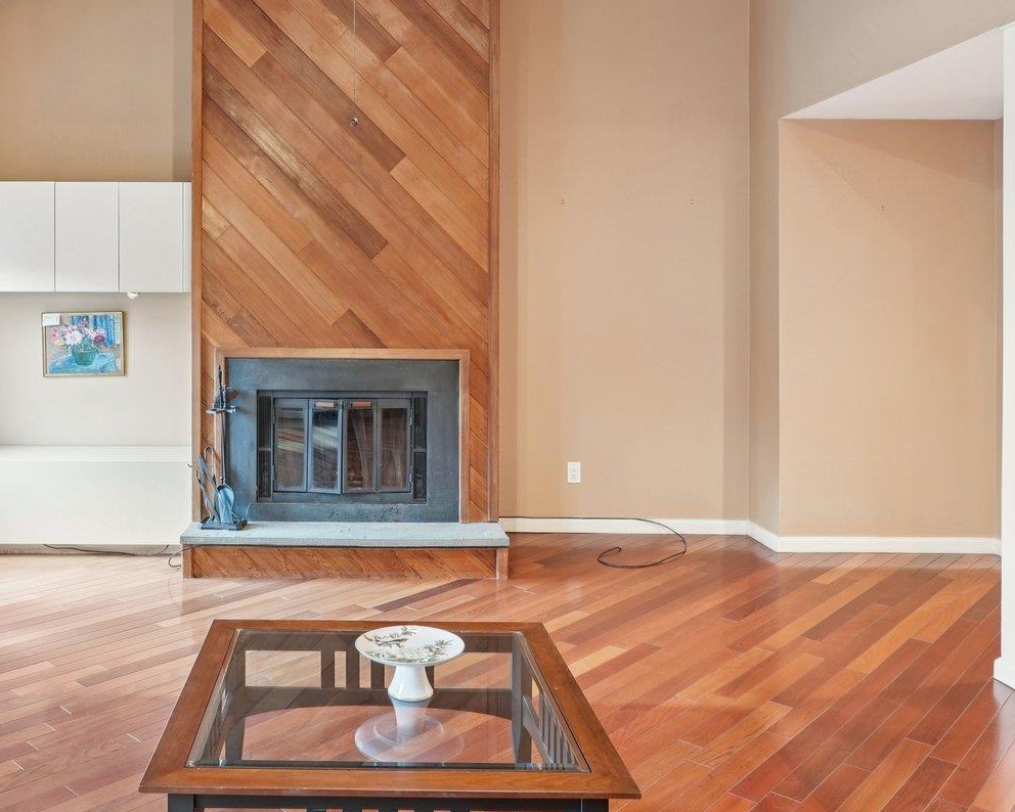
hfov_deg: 55.6
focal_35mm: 31
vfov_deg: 46.9
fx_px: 931
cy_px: 326
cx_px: 316
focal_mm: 16
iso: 400
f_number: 8
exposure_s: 1/2
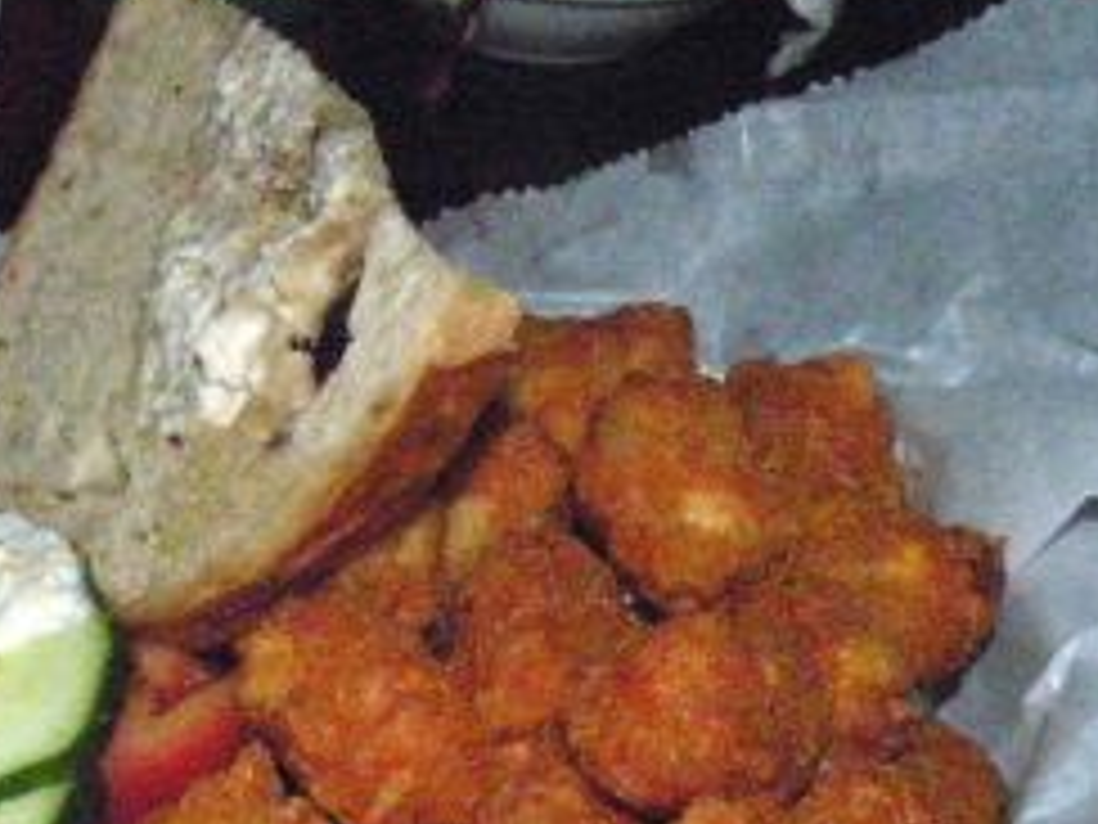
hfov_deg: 22.2
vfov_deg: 17.0
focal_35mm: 86
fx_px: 2728
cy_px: 705
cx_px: 86
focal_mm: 7.4
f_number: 7.1
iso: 1600
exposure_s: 1/500
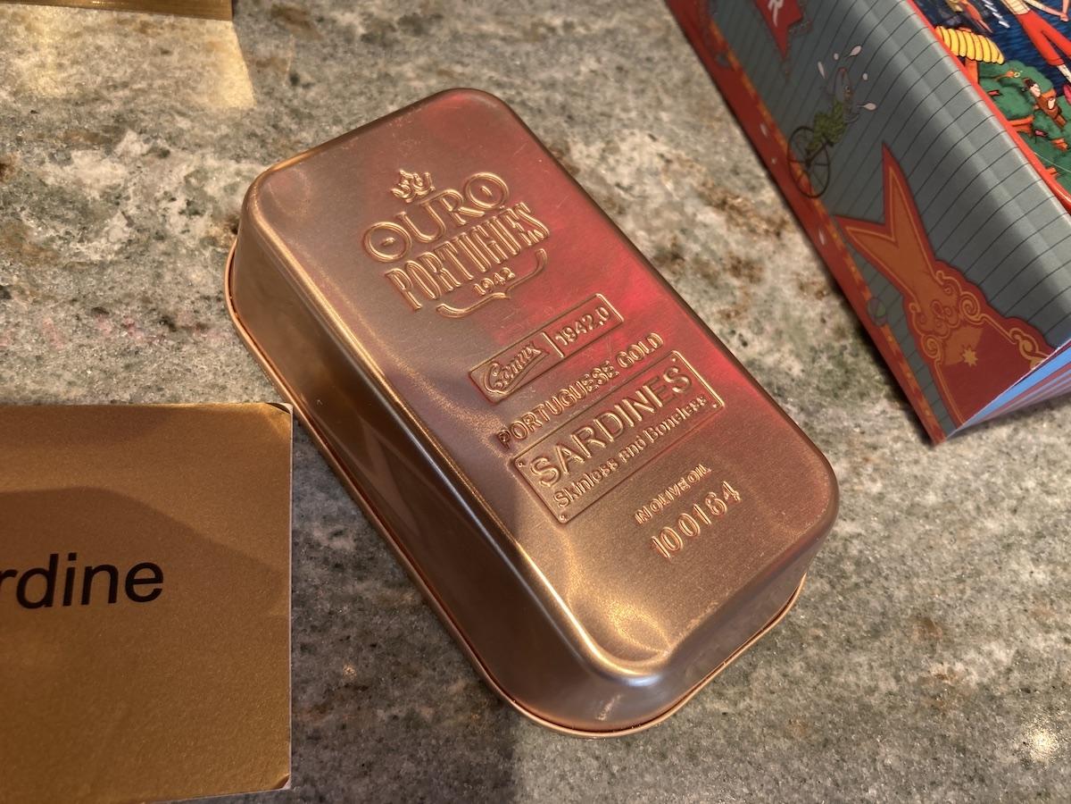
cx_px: 536
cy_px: 402
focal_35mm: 28
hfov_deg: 63.4
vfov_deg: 49.7
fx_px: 866
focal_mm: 3.99
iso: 64
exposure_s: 1/120
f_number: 1.8
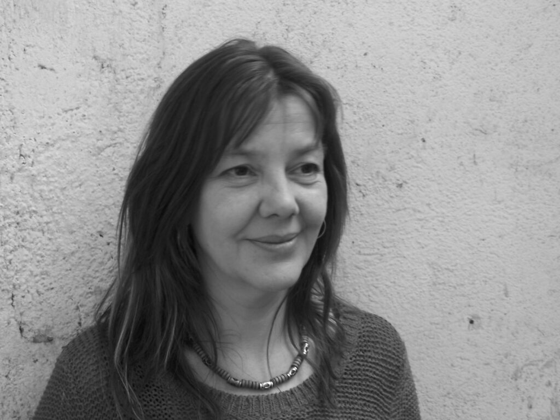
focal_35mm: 67
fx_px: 1084
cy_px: 210
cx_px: 280
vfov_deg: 21.9
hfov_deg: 29.0
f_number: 3.2
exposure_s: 1/8
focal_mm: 11.1
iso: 80
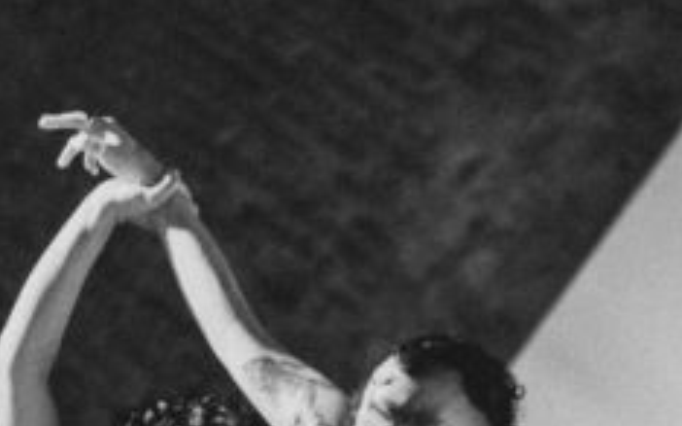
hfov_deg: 7.4
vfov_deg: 4.6
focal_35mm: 281
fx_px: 5220
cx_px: 714
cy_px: 735
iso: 1600
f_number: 1.4
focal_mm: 56
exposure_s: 1/125
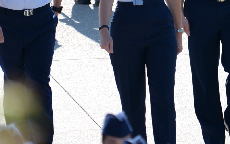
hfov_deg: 1.8
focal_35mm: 1191
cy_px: -98
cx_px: 130
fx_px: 7466
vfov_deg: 1.1
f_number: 2.8
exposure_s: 1/1000
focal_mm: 200
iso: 64
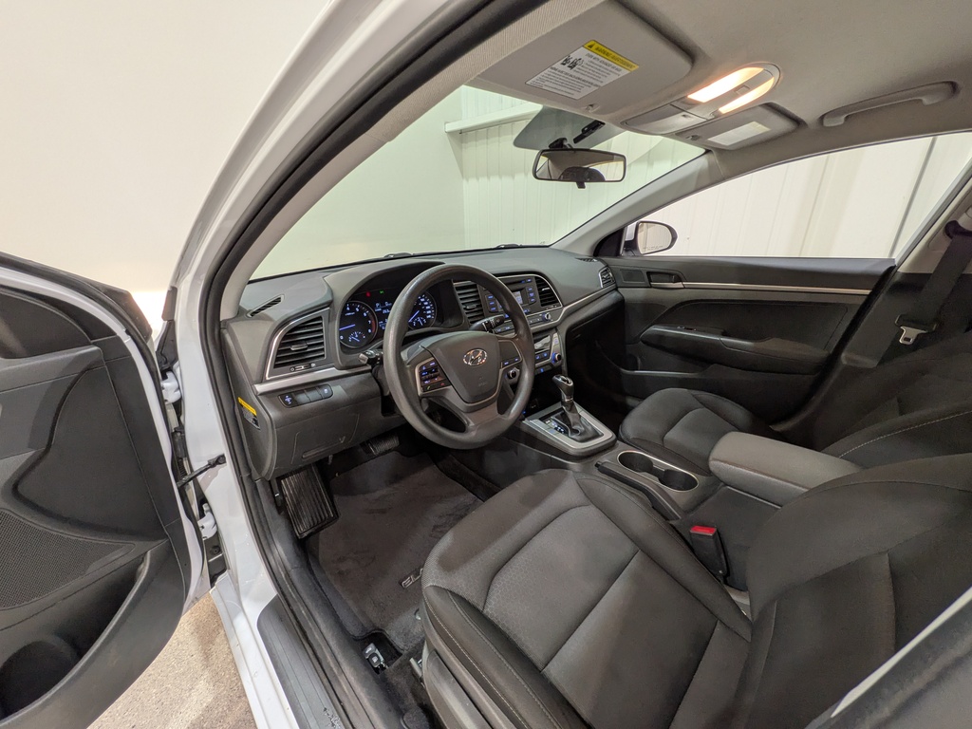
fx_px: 393
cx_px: 486
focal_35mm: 14
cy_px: 364
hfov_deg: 102.1
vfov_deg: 85.7
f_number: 2.2
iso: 88
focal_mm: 1.83
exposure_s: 1/50
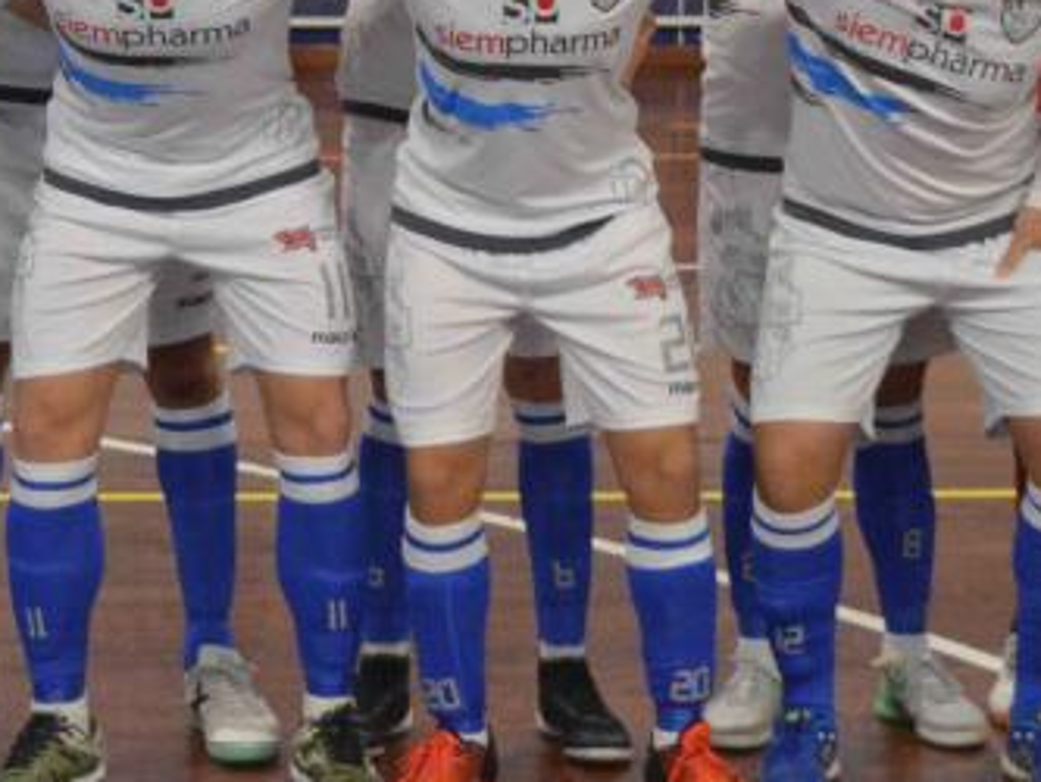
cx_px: 585
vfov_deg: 9.6
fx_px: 4535
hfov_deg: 13.1
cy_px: -372
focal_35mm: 151
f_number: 4.2
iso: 2200
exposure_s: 1/60
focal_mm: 29
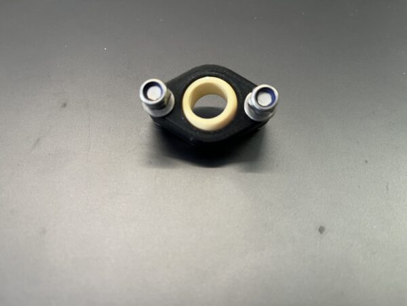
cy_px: 153
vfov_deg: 53.1
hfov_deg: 67.3
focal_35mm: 26
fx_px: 306
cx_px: 204
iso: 100
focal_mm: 5.1
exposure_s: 1/50
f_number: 1.6
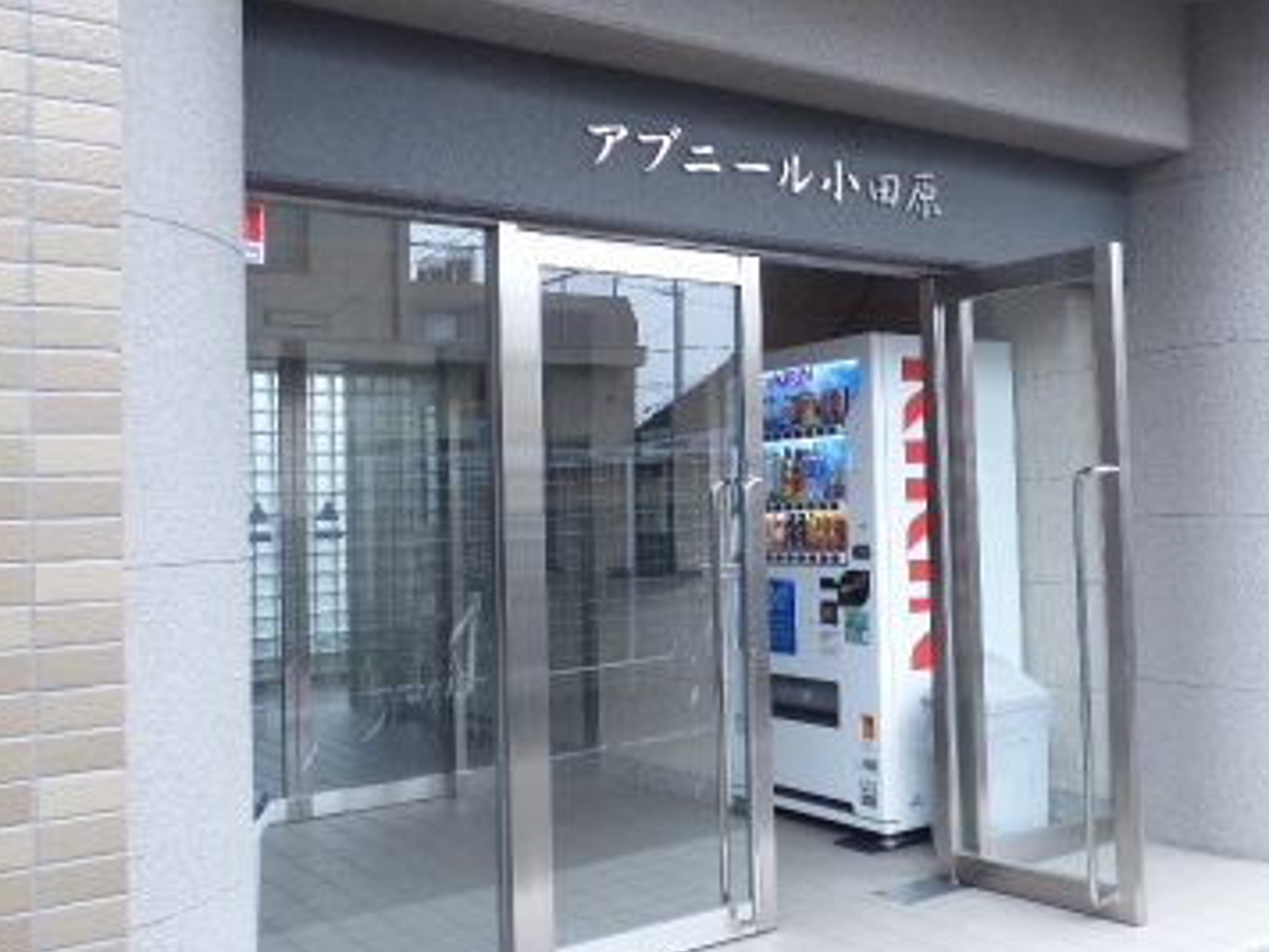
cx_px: 834
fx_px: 1320
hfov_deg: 50.5
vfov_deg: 39.6
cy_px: 456
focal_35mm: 36
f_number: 2.8
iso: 100
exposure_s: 1/60
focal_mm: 3.58
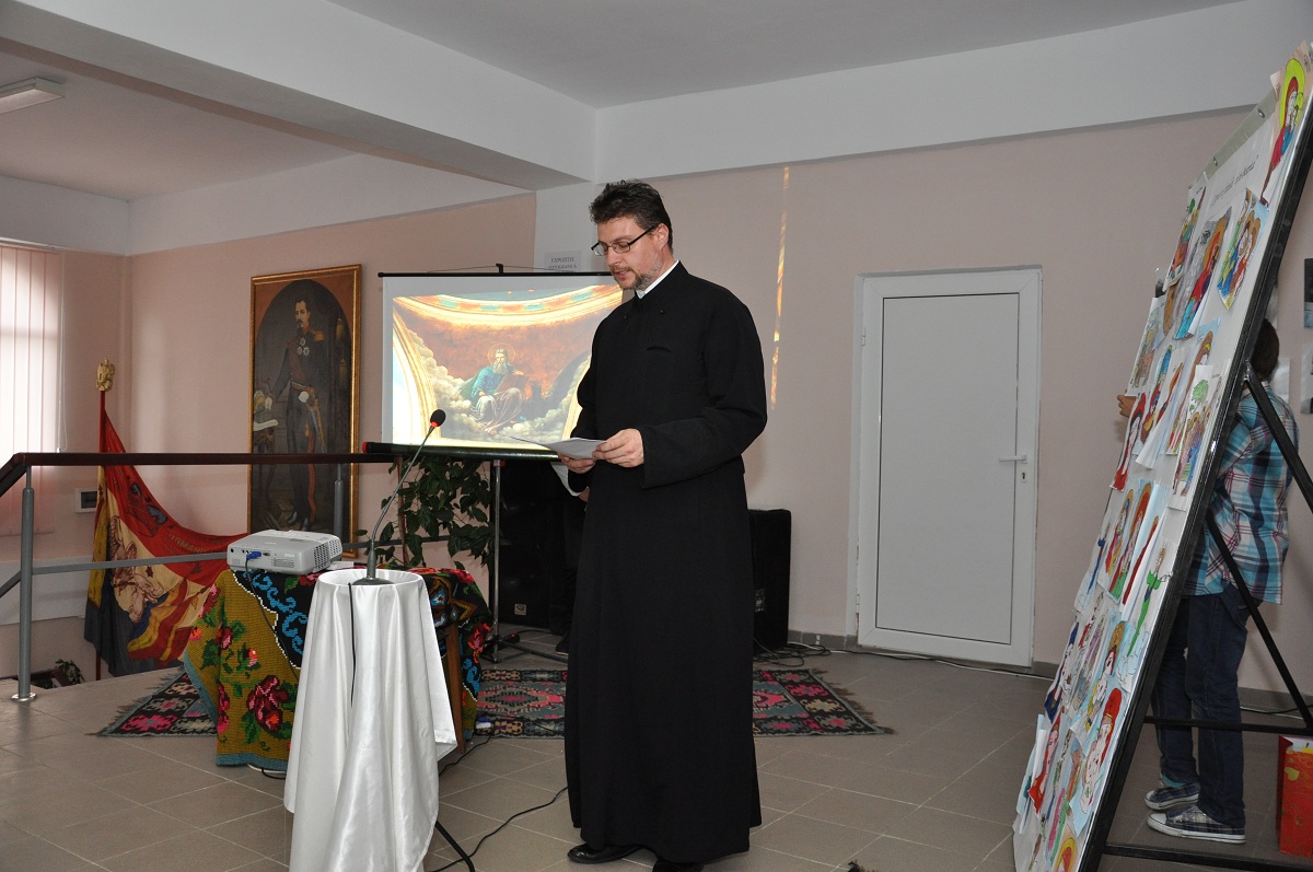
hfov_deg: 59.6
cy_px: 436
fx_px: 1147
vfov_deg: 41.6
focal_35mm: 32
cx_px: 656
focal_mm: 21
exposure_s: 1/60
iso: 800
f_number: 4
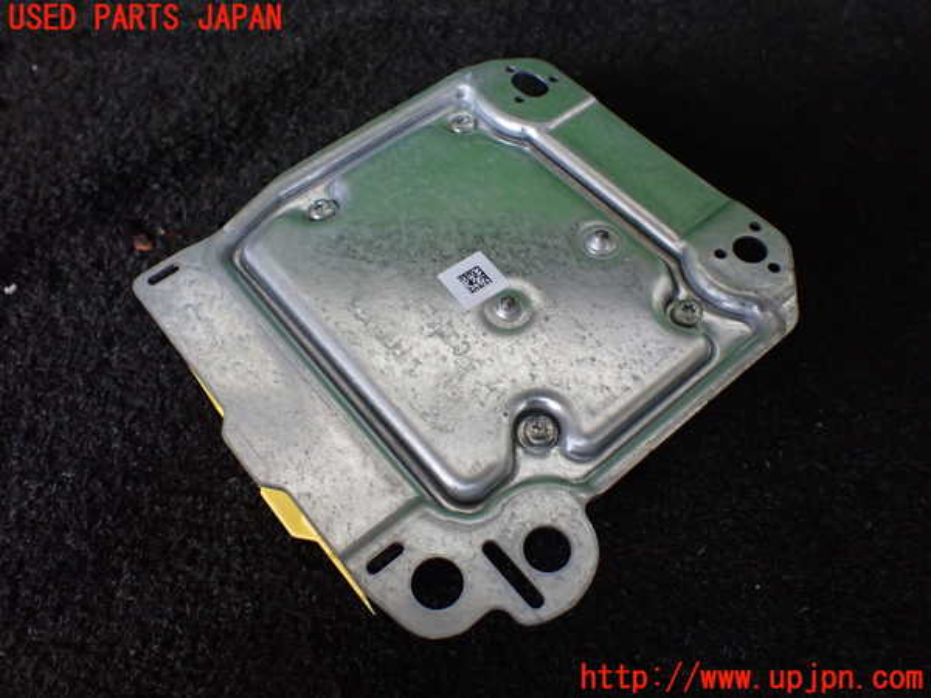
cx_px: 466
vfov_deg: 46.8
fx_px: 807
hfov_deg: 60.0
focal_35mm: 30
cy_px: 349
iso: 640
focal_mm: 5.4
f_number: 2.3
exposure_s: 1/125
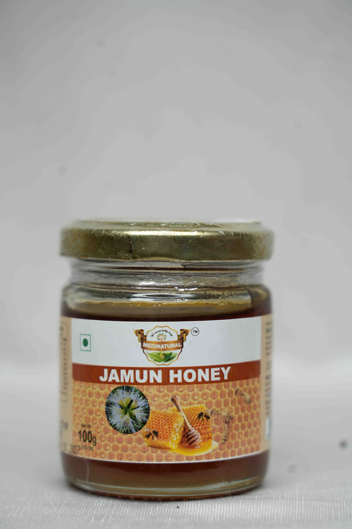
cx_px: 176
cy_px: 264
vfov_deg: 19.3
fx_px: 1555
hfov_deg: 12.9
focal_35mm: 106
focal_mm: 105
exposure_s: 1/80
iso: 250
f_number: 5
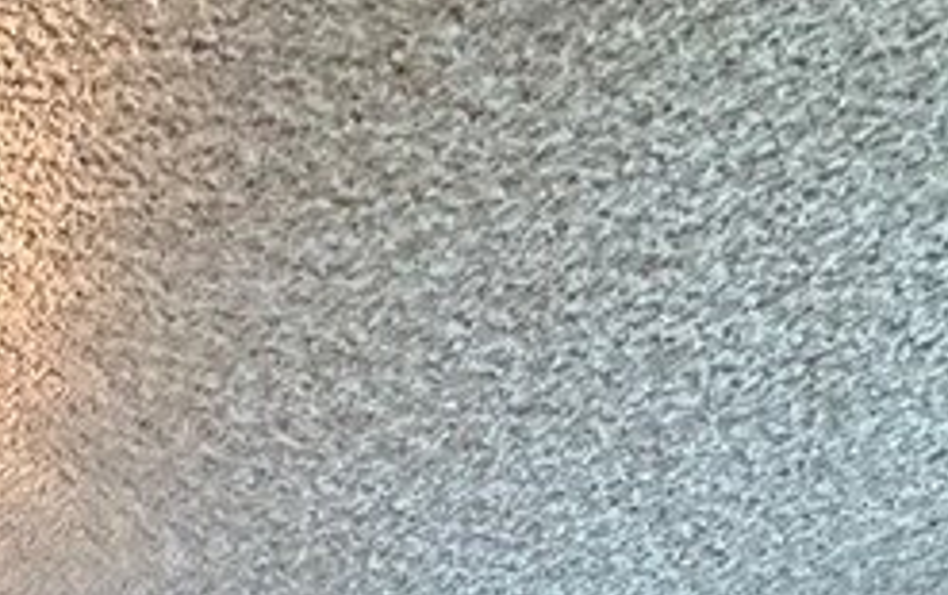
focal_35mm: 96
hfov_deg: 20.6
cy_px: 1992
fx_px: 2483
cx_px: -96
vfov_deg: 9.4
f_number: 2.2
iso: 400
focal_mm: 2.22
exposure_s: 1/60
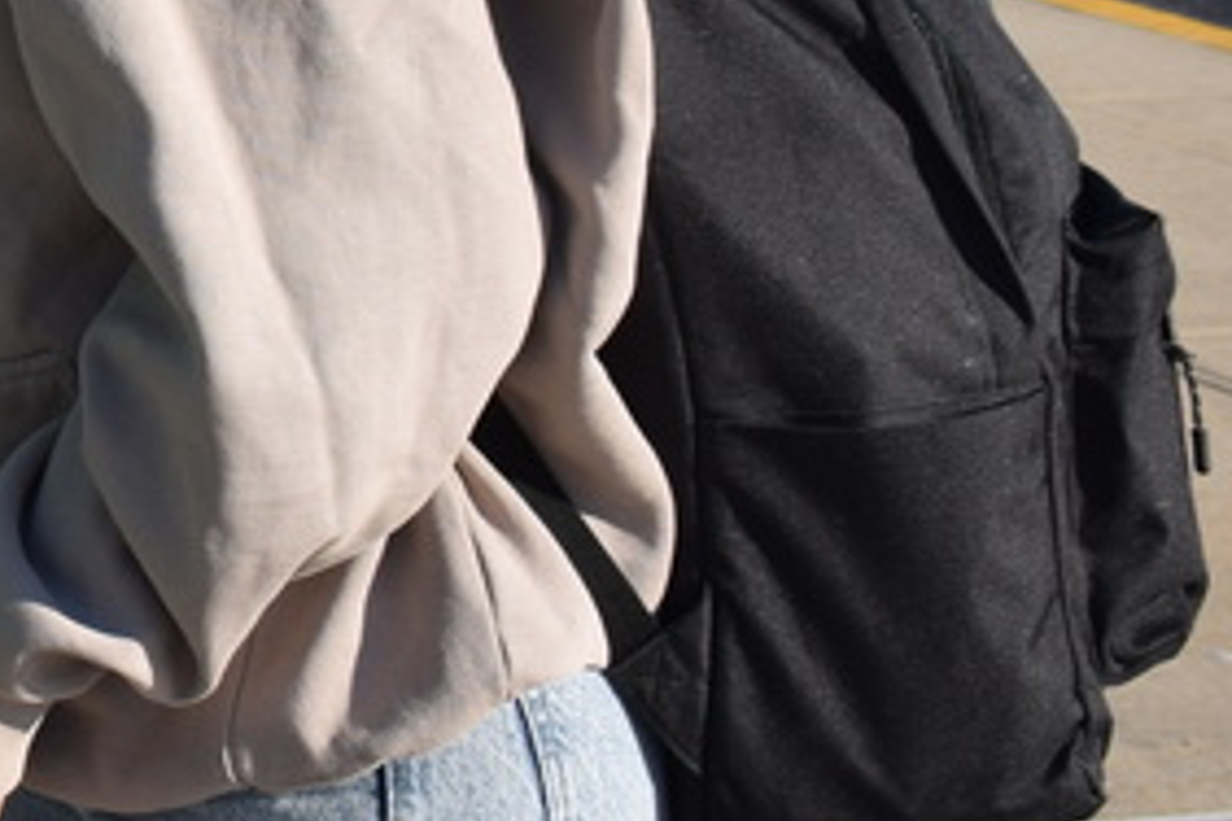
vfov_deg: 9.3
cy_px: -360
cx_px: -703
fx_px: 4920
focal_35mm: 144
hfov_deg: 13.3
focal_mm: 27
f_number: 10
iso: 200
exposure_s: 1/400
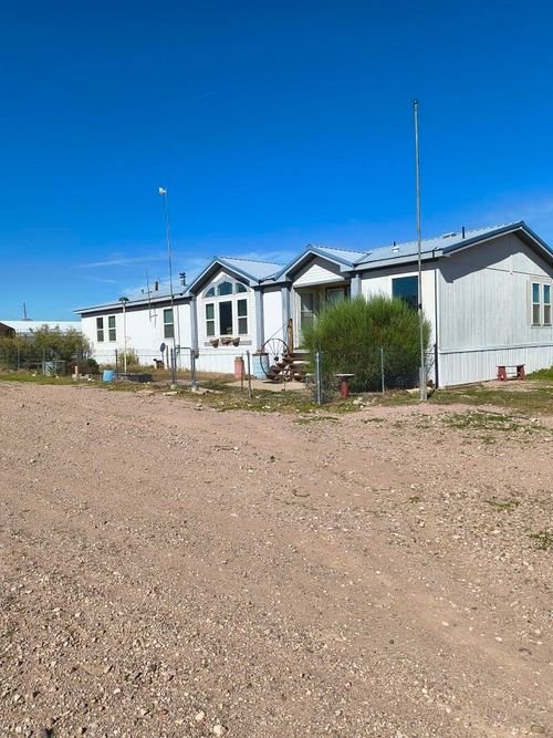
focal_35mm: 25
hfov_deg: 54.9
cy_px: 369
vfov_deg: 69.4
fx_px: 533
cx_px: 276
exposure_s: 1/1821
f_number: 1.7
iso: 100
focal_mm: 4.68
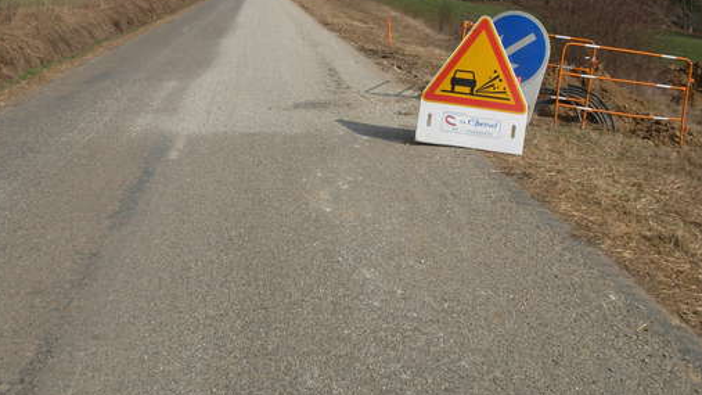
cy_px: 114
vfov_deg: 24.2
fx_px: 912
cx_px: 310
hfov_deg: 42.0
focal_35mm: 49
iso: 79
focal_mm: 6.3
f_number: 4.9
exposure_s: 1/836
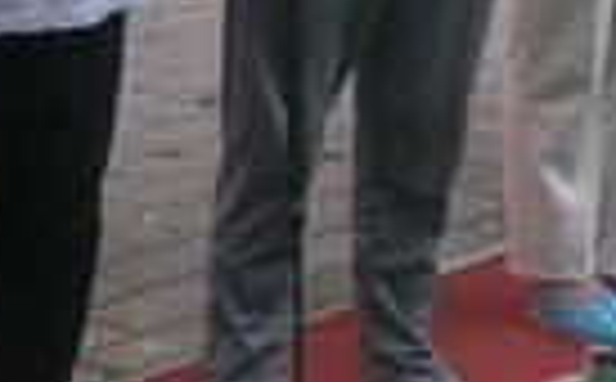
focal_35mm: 163
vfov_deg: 7.8
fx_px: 2731
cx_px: 414
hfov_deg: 12.9
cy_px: -225
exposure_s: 1/100
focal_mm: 5.8
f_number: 2.8
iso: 50
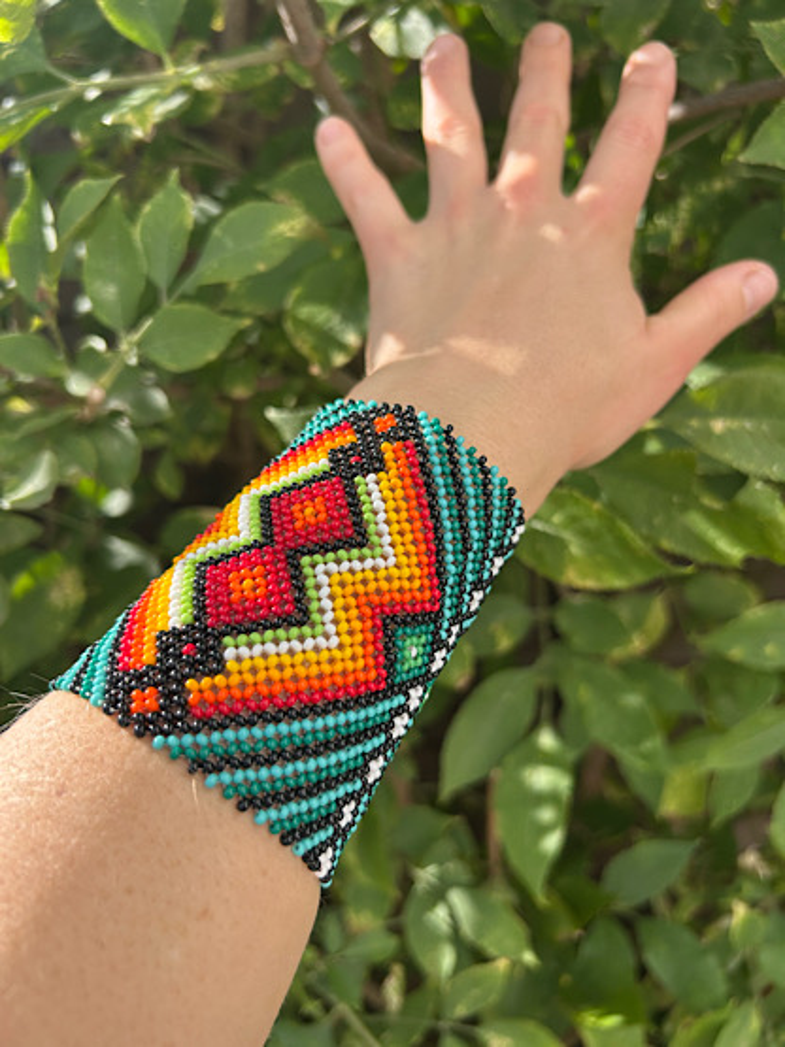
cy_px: 524
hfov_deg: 53.0
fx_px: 786
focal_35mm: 26
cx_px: 392
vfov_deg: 67.3
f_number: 1.5
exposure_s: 1/1597
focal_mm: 5.7
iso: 50
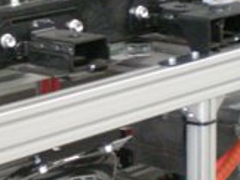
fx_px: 1083
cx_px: 75
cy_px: 91
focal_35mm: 156
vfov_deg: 9.5
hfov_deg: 12.6
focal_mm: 6.3
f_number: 3.1
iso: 400
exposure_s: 1/15
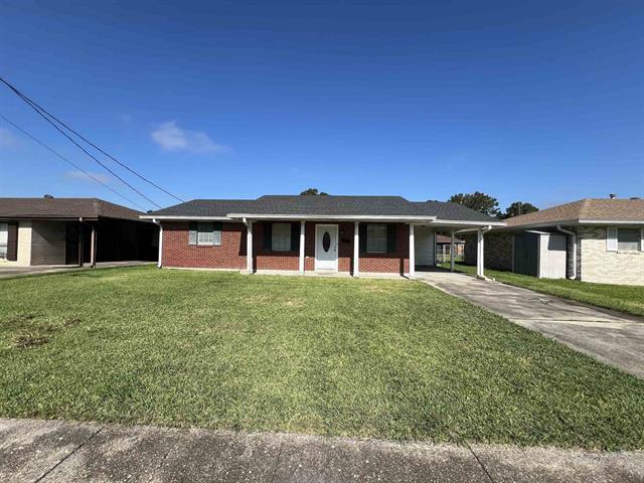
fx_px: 242
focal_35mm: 13
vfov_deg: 89.9
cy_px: 242
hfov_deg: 106.2
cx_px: 322
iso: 32
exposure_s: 1/1727
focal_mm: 1.57
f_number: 1.8
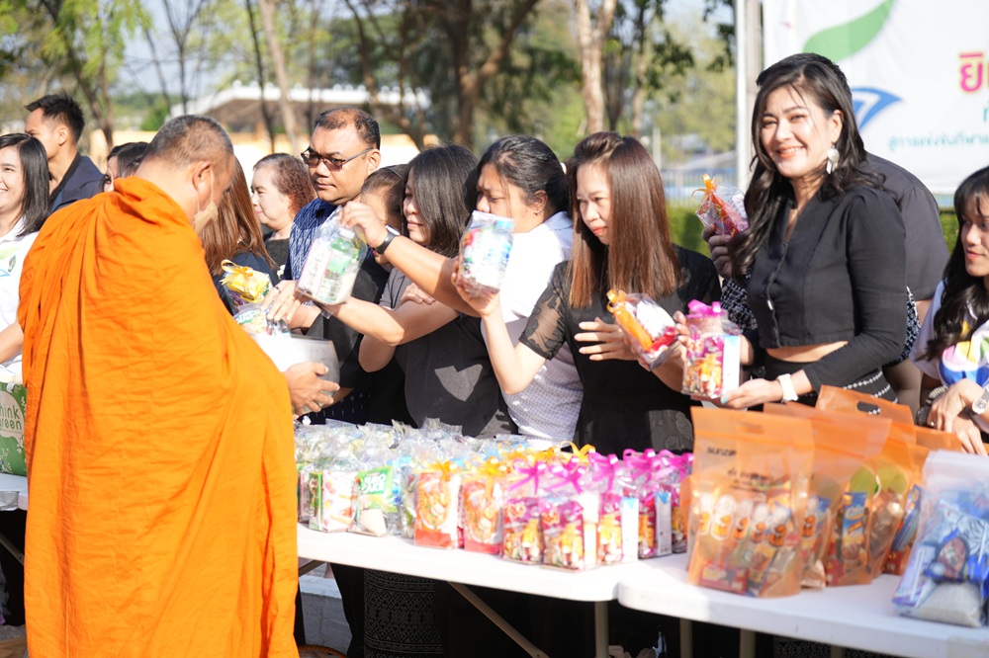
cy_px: 329
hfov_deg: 28.9
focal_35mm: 70
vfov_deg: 19.4
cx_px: 494
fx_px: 1922
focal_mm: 70
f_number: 2.8
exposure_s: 1/640
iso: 100
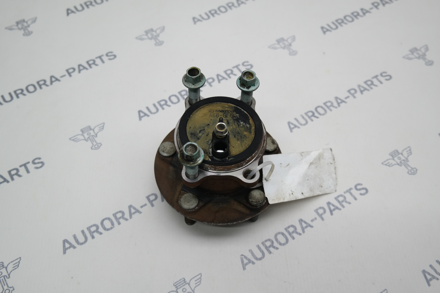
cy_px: 146
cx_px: 220
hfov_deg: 47.4
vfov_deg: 32.6
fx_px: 501
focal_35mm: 41
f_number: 4
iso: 200
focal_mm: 27
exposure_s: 1/100
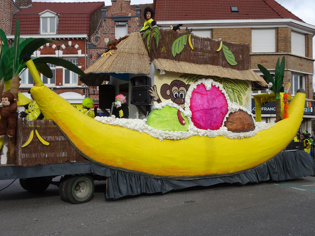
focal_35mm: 37
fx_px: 337
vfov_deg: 38.7
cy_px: 118
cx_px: 158
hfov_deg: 50.1
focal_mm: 6.37
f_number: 4
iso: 80
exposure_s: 1/320
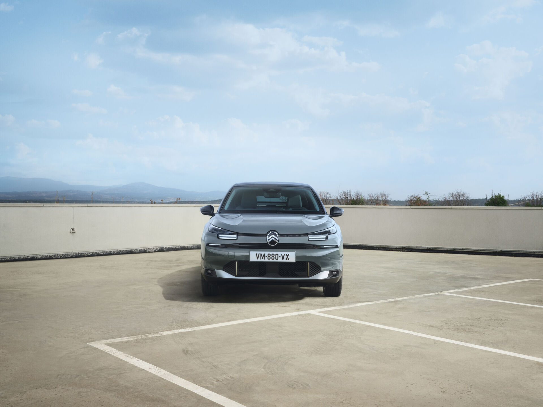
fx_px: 596
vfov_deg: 37.7
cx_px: 272
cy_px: 204
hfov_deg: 49.0
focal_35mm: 38
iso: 250
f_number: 11
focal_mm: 47.9
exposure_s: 1/250
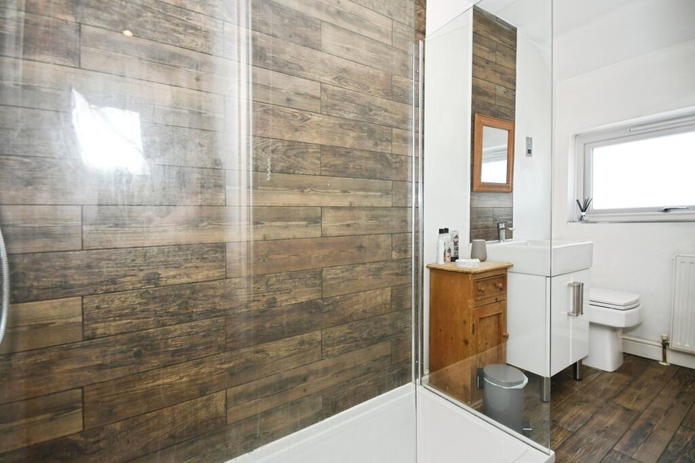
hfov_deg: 100.4
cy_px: 232
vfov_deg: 77.3
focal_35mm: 15
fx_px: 290
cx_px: 348
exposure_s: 1/60
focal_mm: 10
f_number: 8
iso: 400
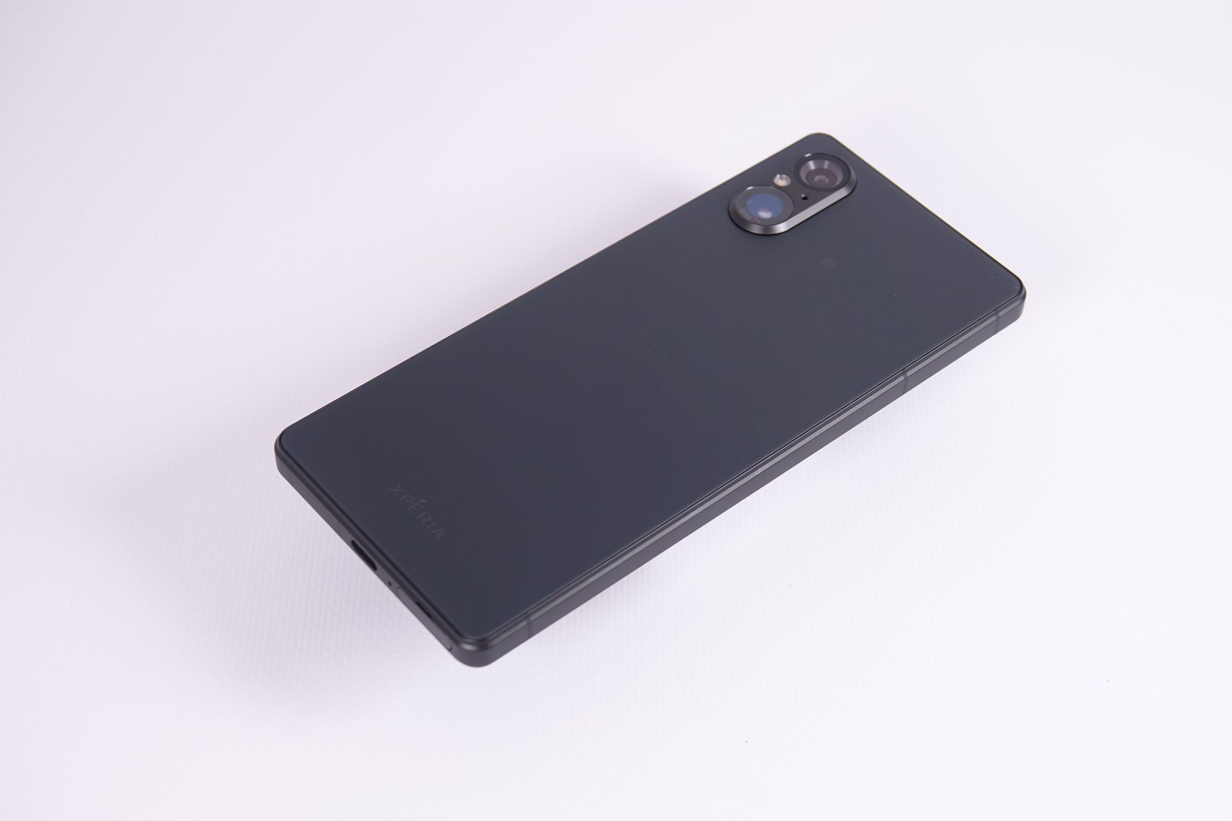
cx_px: 616
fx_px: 2087
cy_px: 410
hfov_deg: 32.9
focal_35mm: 61
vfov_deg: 22.3
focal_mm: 22.19
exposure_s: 1/80
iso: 100
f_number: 3.5
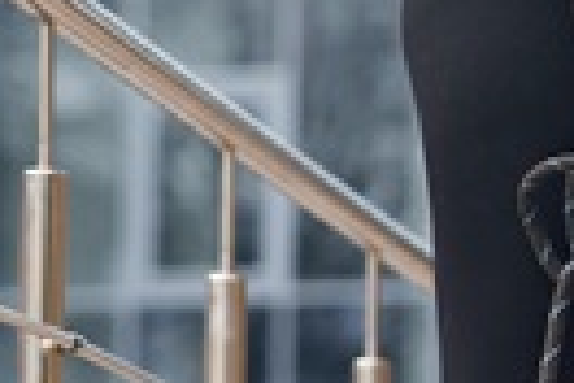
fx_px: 8211
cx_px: 1383
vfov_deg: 2.7
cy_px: 81
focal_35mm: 515
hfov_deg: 3.9
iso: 400
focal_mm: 85
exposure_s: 1/1000
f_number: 2.8
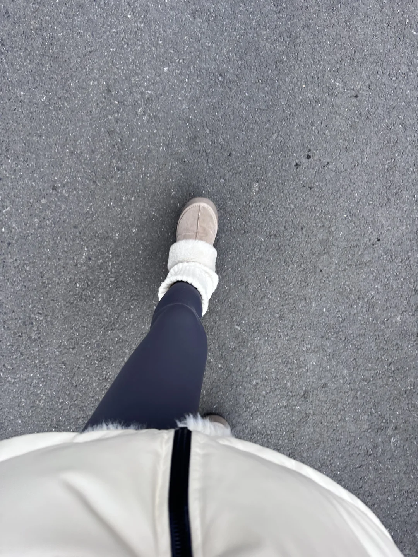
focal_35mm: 24
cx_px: 209
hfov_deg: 56.8
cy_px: 278
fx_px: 386
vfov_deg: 71.6
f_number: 1.78
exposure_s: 1/121
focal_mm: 6.86
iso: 64
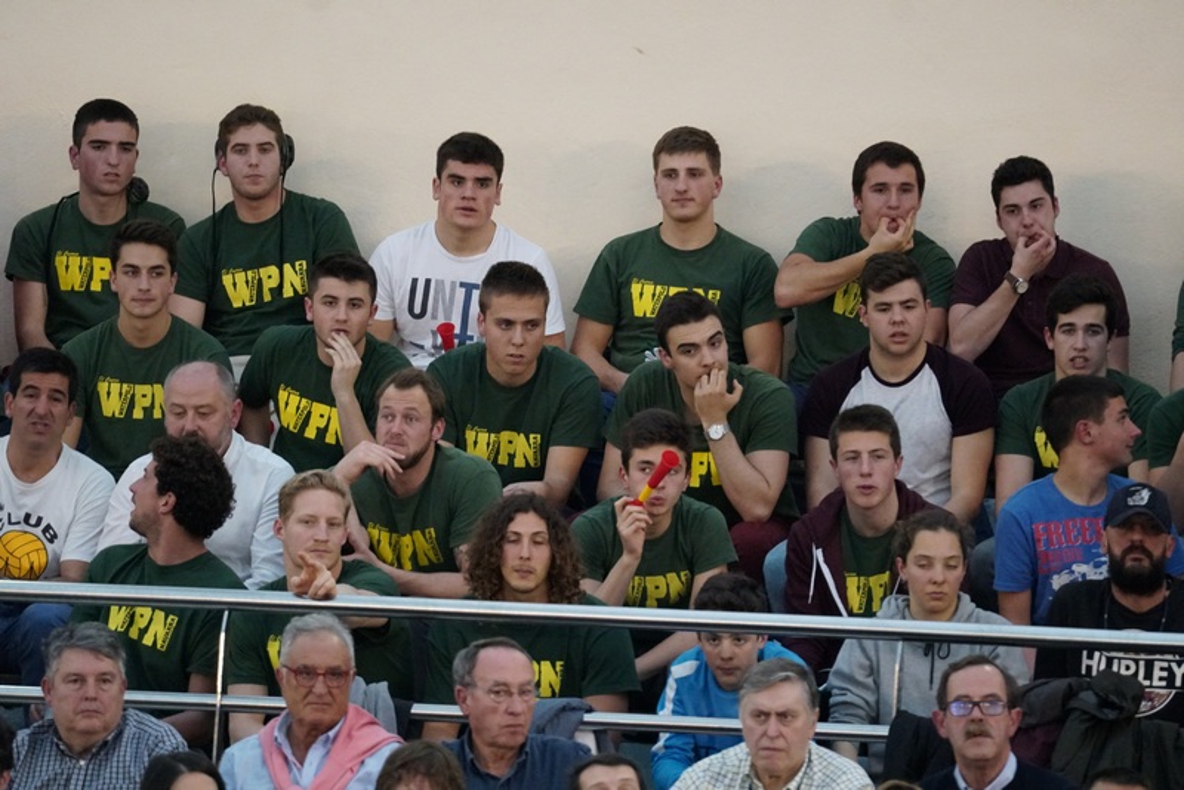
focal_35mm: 450
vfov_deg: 3.1
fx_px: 14805
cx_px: 592
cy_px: 395
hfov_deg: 4.6
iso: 6400
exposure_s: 1/320
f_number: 5.6
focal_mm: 300
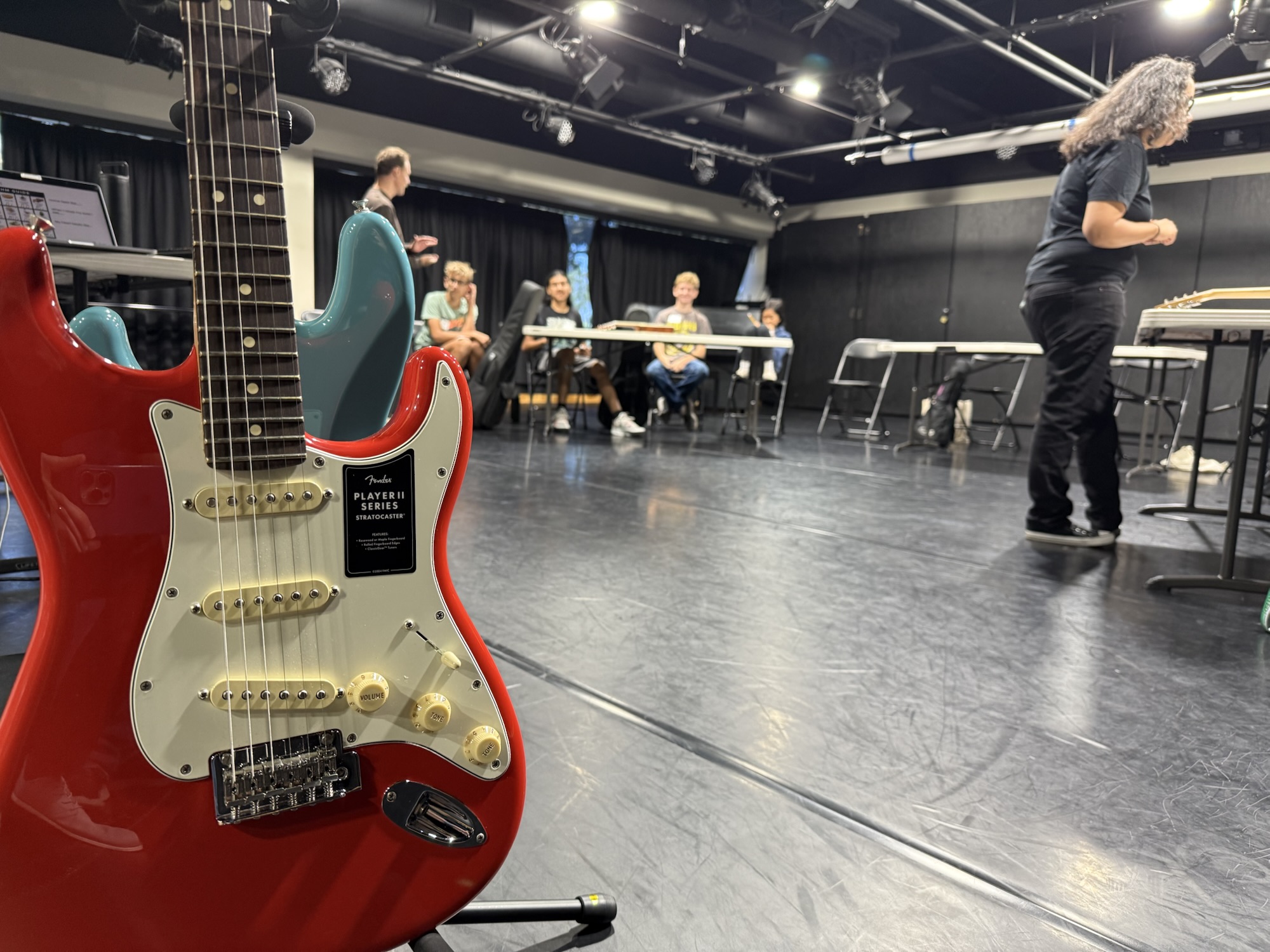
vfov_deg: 56.8
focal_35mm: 24
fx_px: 881
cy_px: 476
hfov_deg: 71.6
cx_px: 635
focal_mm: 6.76
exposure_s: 1/60
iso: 200
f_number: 1.78
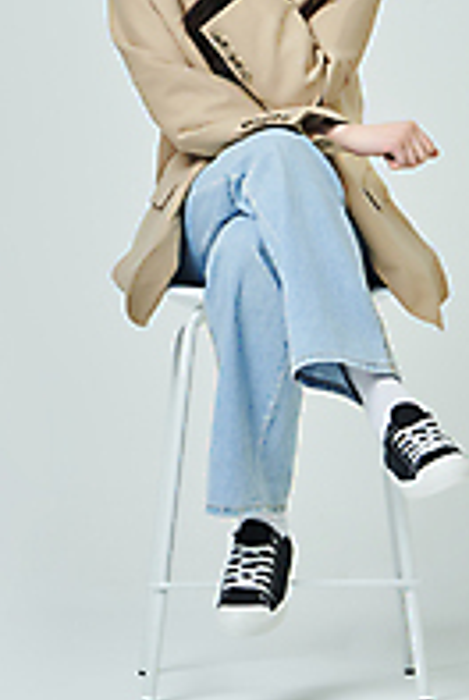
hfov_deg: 9.7
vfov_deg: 14.3
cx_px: 286
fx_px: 2765
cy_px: 82
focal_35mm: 142
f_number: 11
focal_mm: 70
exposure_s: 1/125
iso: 100
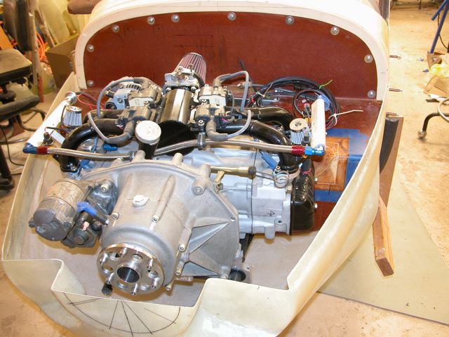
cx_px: 224
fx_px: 454
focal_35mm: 35
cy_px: 168
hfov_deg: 52.6
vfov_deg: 40.7
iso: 200
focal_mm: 8.9
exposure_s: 1/11.4
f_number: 2.8
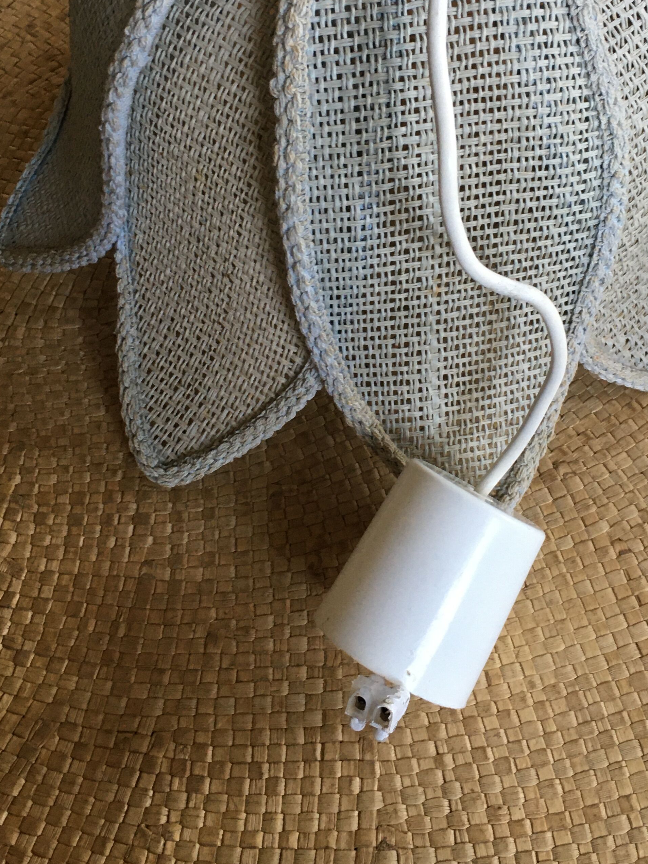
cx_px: 393
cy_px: 309
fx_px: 1148
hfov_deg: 31.4
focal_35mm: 46
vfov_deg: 40.9
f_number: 2.2
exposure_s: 1/33
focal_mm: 4.15
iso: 125
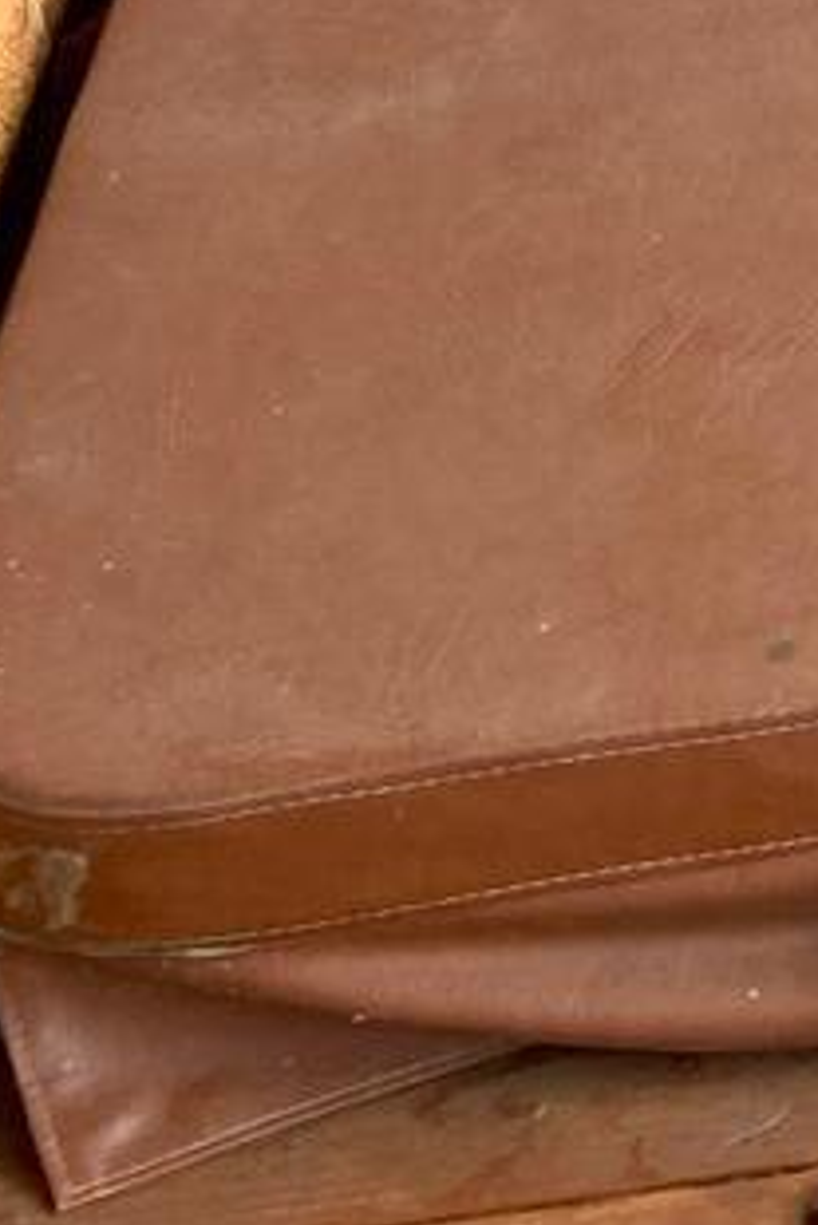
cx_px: 2059
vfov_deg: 13.6
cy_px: -1035
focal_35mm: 134
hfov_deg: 9.1
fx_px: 4562
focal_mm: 4.25
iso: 64
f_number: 1.8
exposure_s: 1/122
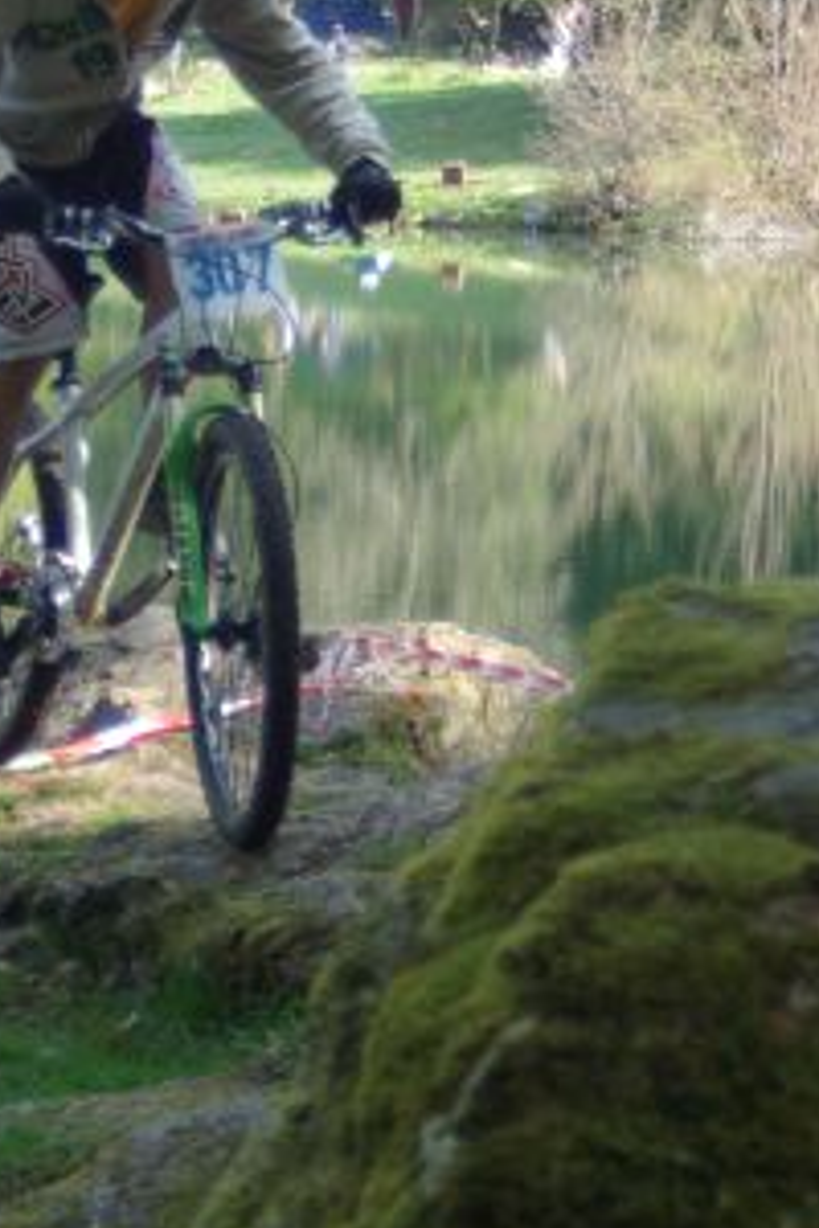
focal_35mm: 150
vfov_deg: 13.7
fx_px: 5118
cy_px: 602
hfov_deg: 9.1
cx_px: 231
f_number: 4.5
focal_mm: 50
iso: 100
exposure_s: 1/90
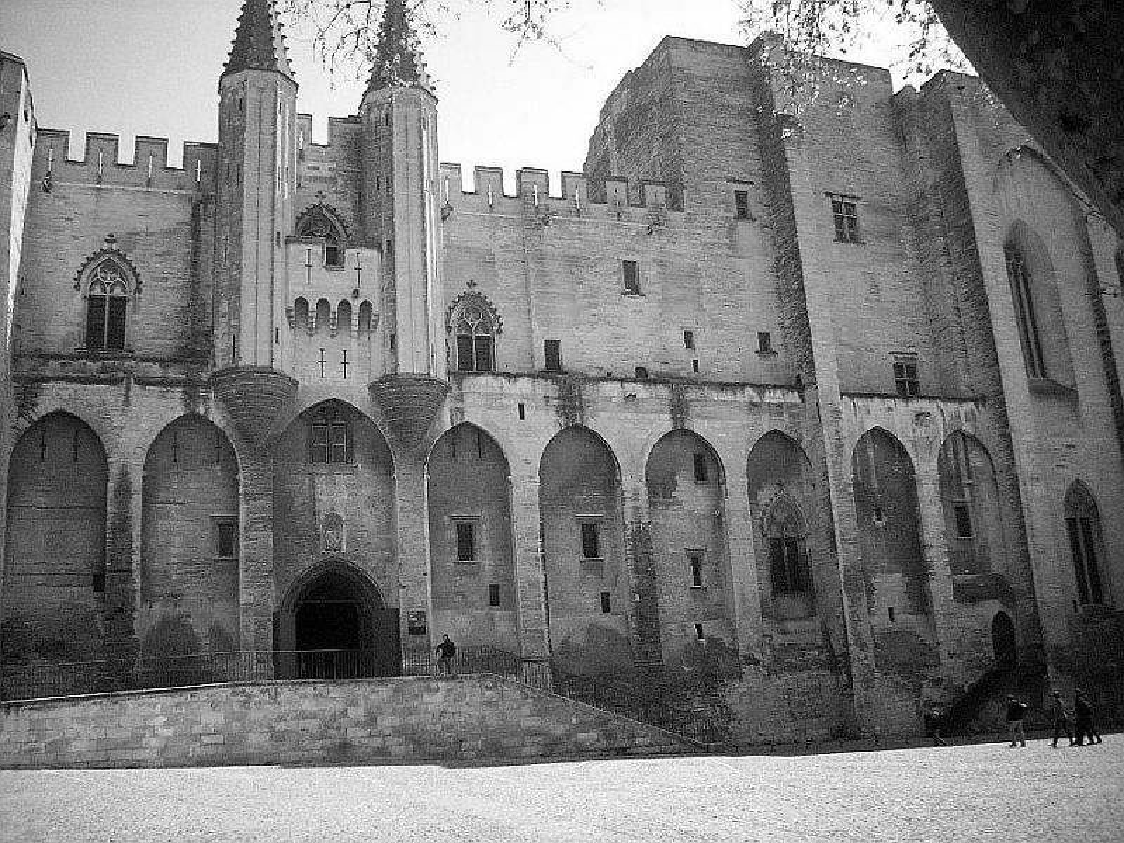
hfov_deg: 50.1
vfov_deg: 38.7
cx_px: 562
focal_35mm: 37
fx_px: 1201
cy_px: 422
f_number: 5.6
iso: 200
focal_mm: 6.2
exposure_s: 1/495
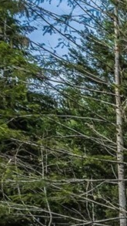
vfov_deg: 19.9
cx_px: 610
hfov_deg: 6.6
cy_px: 401
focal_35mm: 80
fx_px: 479
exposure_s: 1/40
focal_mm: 14
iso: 100
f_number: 10
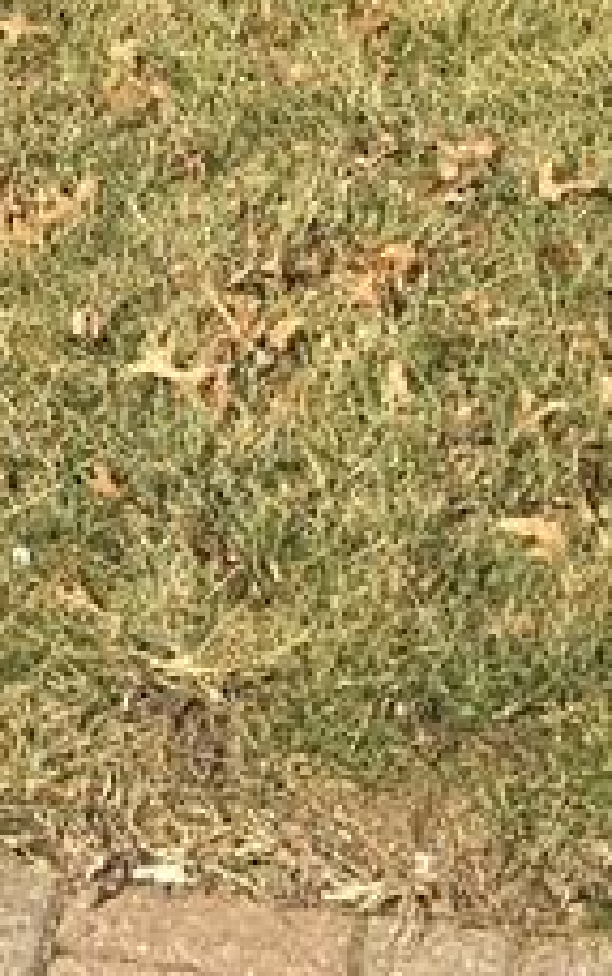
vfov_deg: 14.2
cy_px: -462
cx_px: -582
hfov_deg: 9.0
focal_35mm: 138
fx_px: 3673
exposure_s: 1/1399
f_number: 2.2
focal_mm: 4.15
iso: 25
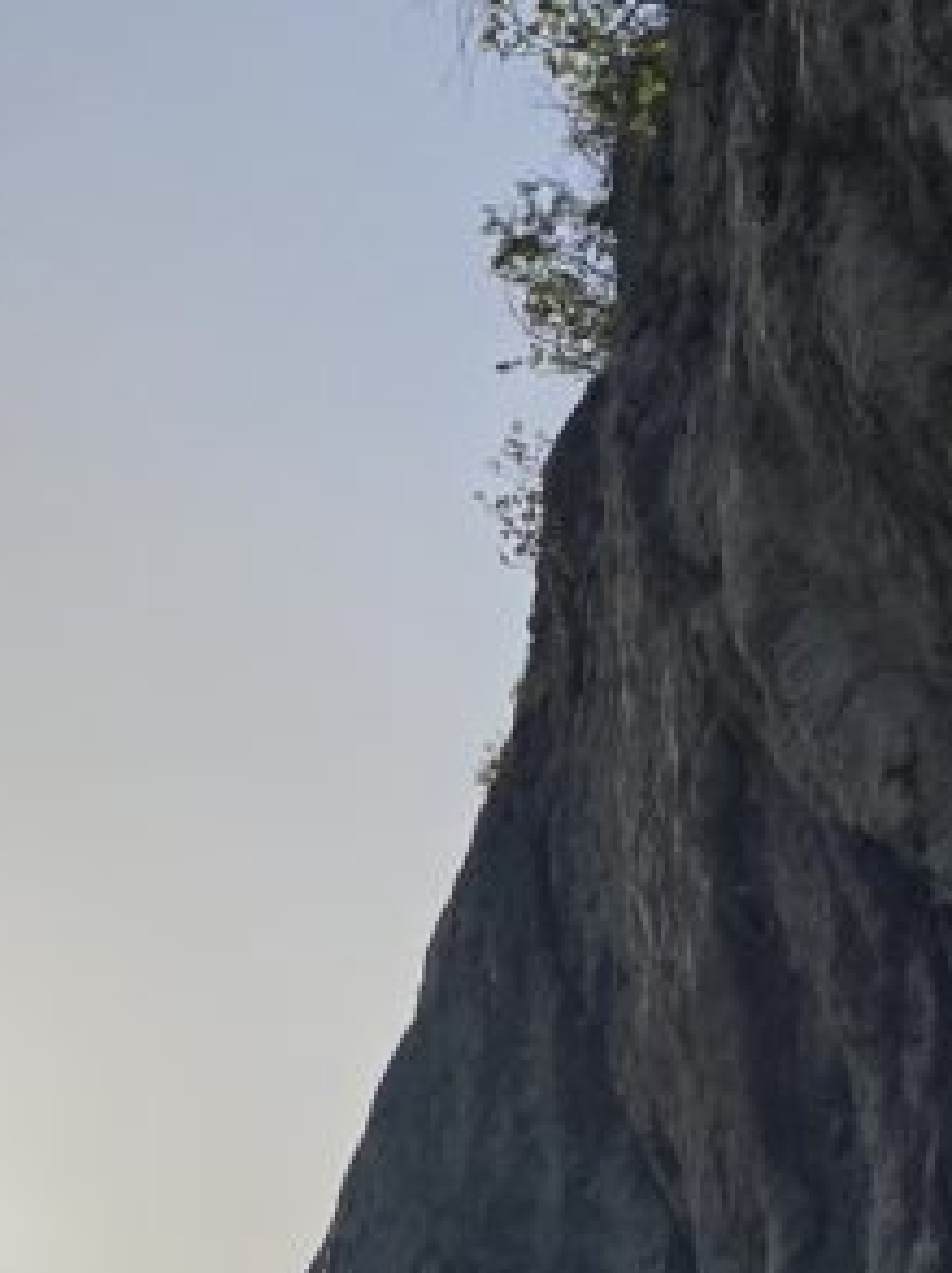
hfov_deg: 16.0
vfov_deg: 20.0
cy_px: 1581
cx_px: 113
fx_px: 3344
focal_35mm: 91
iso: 32
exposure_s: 1/14286
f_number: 1.8
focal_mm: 4.25
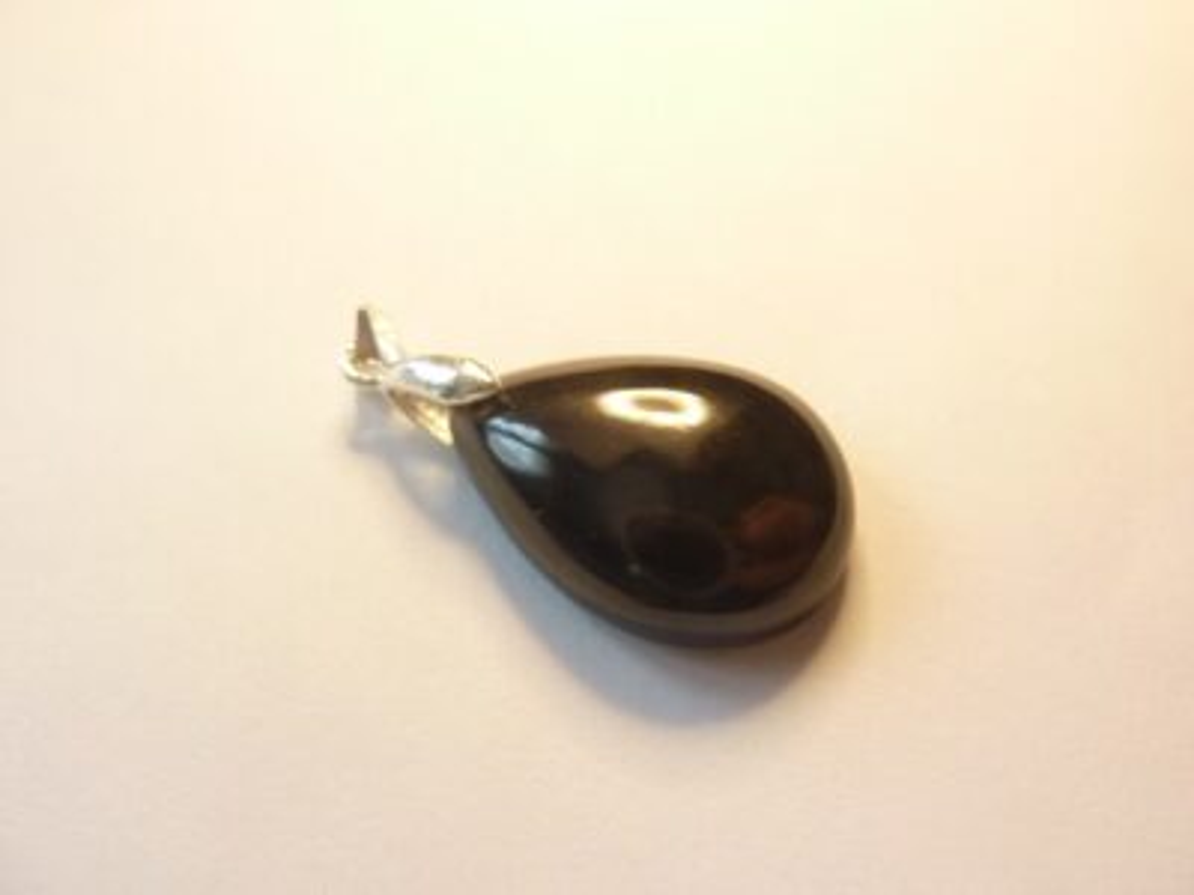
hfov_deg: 69.4
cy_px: 448
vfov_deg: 54.9
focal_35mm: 25
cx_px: 597
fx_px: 862
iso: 160
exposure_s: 1/80
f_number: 3.3
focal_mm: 4.1
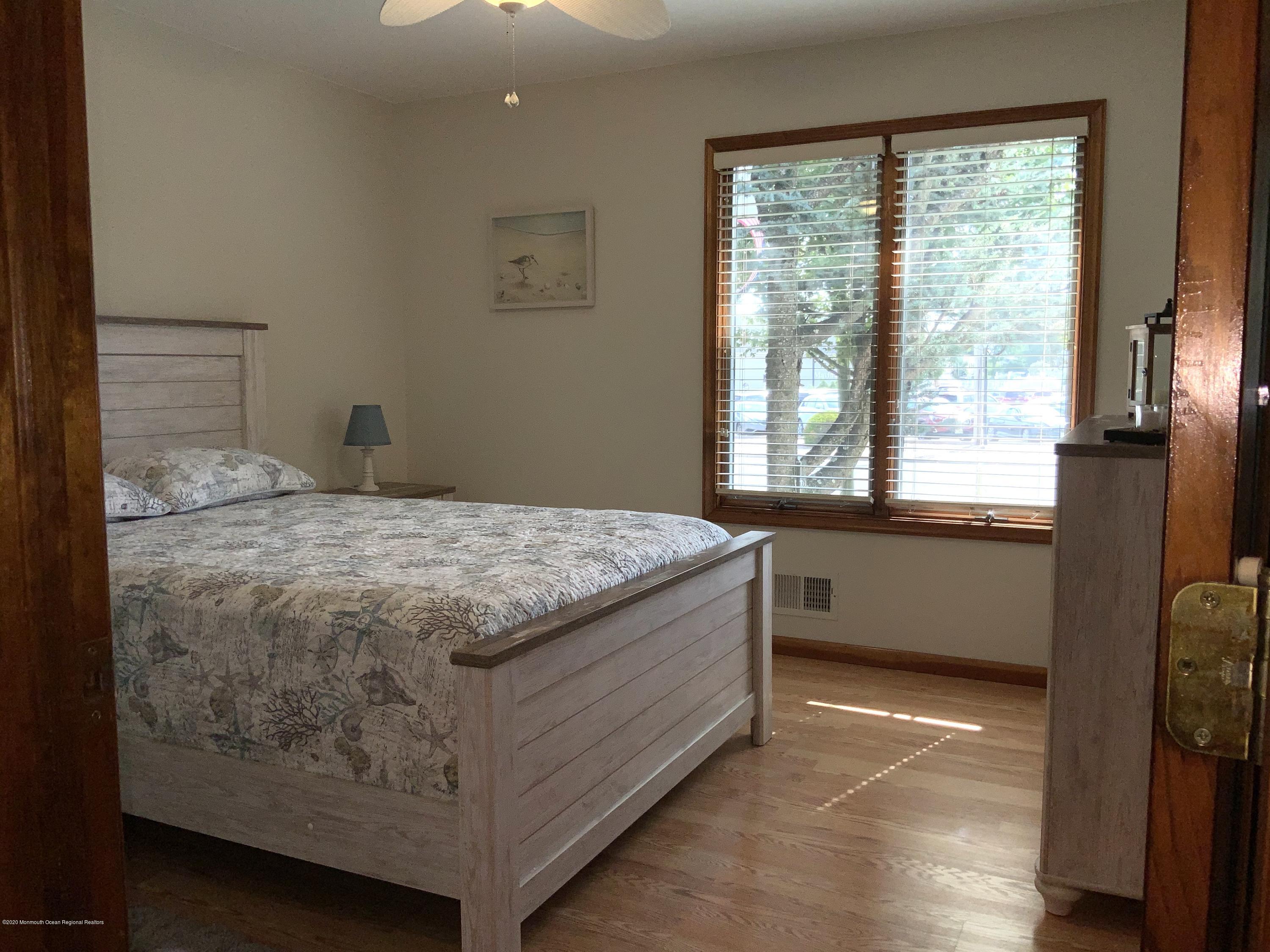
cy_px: 476
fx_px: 1064
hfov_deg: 61.7
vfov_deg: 48.2
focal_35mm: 29
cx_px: 635
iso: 16
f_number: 1.8
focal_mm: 3
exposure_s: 1/200
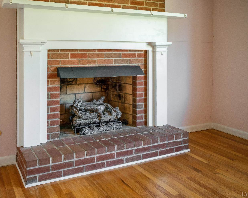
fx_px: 250
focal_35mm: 34
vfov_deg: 43.4
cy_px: 99
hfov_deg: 52.7
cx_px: 109
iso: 2000
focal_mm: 30
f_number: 4
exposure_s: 1/125
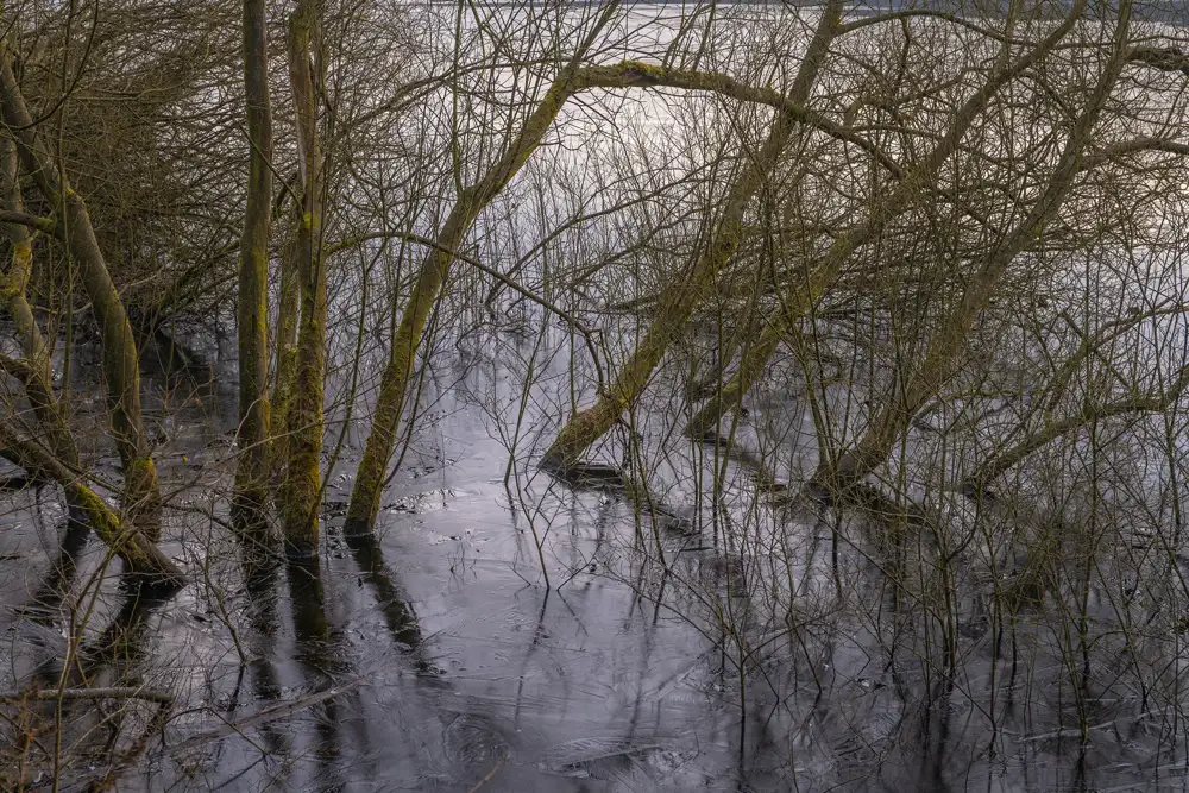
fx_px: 1652
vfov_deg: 27.0
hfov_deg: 39.6
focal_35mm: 50
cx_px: 594
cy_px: 396
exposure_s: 1/400
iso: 400
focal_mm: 50
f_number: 6.3
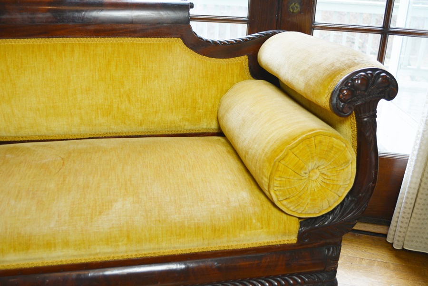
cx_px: 214
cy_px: 143
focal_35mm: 36
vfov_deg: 36.9
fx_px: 428
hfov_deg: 53.1
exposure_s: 1/60
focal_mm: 24
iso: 400
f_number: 4
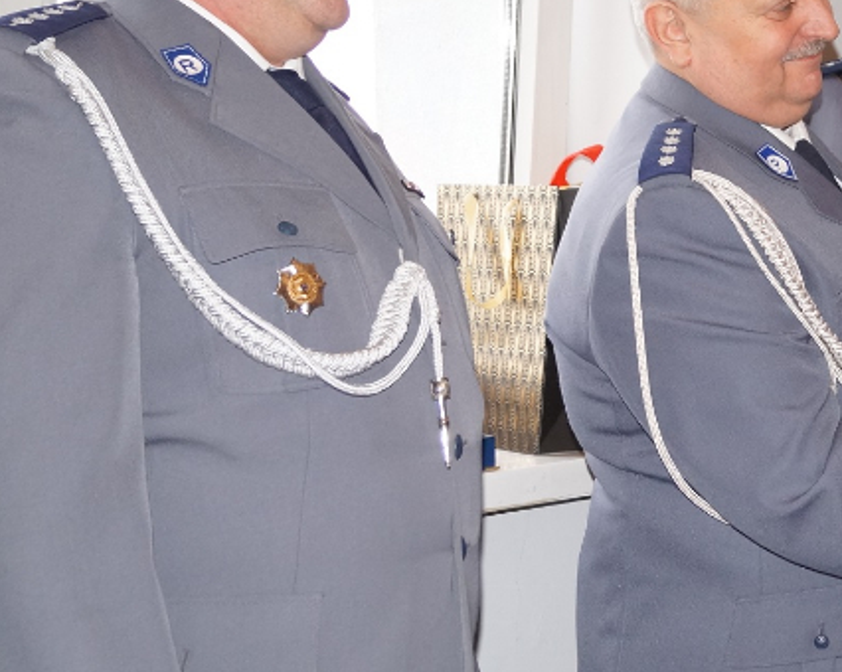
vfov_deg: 17.4
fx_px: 2191
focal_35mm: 88
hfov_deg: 20.9
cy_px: 341
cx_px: 884
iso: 800
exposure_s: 1/160
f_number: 4
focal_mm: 26
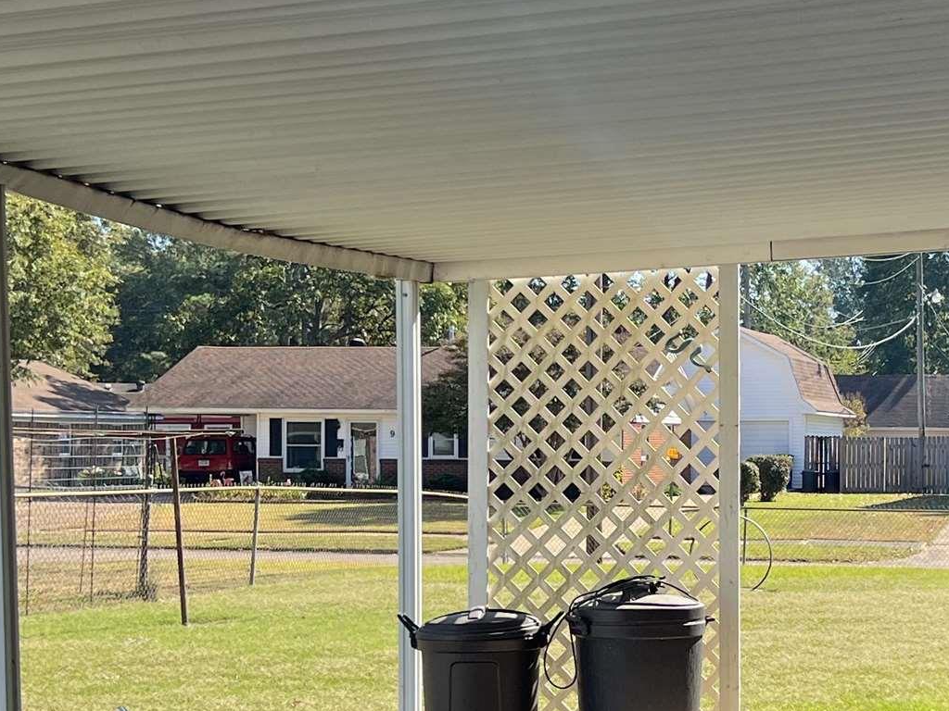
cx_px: 774
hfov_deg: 24.6
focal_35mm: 78
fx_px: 2138
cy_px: 499
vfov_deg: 18.8
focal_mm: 5.7
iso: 50
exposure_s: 1/1252
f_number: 1.5
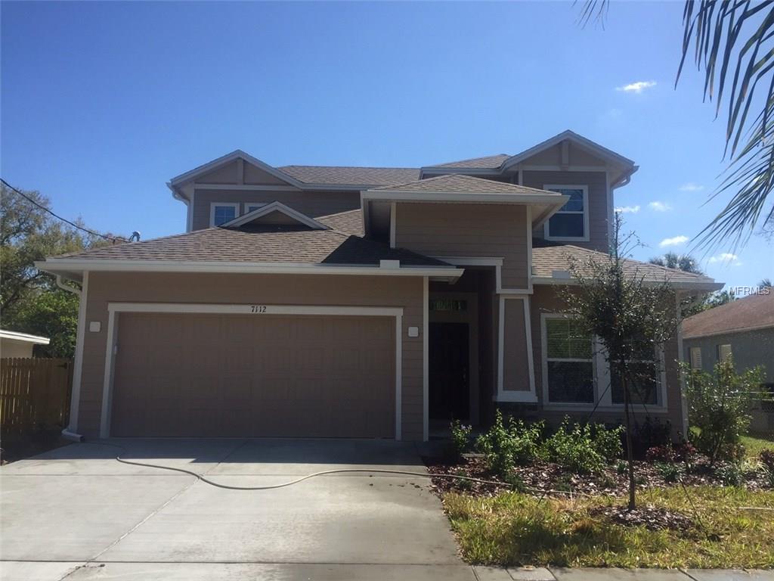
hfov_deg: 61.7
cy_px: 290
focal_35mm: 29
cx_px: 387
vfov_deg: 48.2
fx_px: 648
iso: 32
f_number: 2.2
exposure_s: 1/1464
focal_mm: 4.15
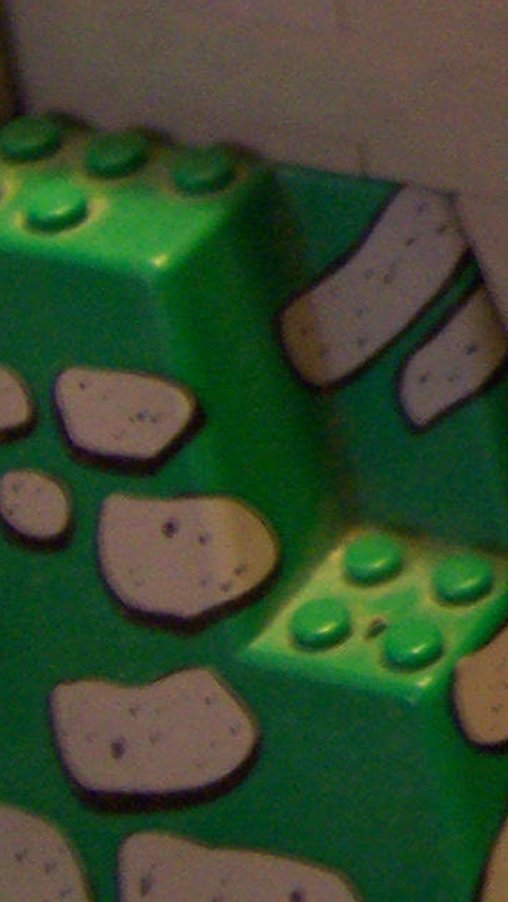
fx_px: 3134
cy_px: -226
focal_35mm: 131
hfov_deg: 8.2
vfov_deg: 15.7
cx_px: 1387
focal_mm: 5.5
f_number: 2.8
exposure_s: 1/8
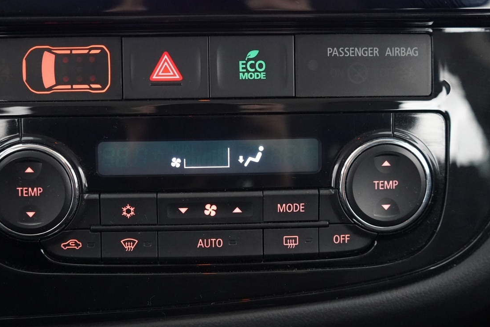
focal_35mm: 41
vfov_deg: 32.6
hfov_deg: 47.3
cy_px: 136
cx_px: 215
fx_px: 558
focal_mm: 28
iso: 8000
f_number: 3.5
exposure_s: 1/50
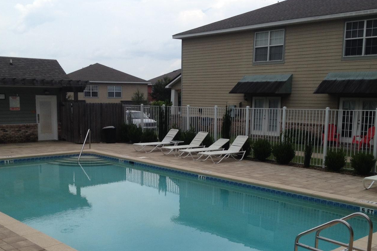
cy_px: 170
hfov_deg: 41.9
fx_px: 492
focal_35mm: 47
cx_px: 174
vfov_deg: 28.4
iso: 50
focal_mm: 4.28
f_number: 2.4
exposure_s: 1/1062
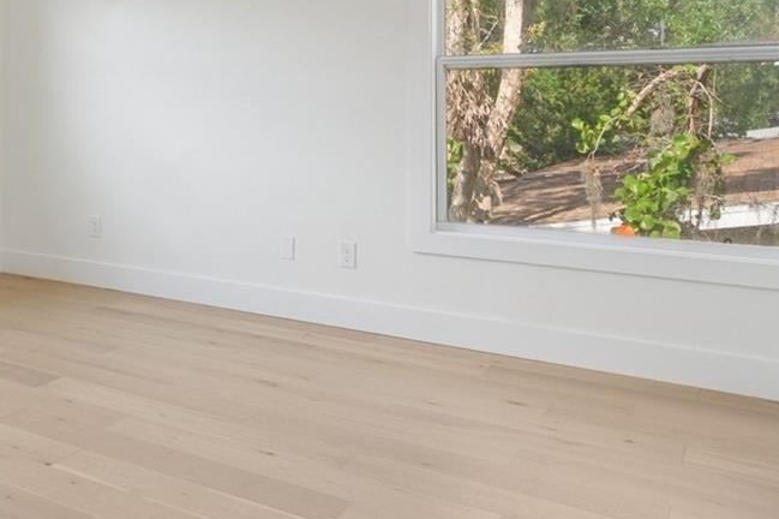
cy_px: 67
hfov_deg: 47.6
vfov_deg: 34.2
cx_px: 106
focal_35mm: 37
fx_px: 800
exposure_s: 1/30
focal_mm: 10
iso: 200
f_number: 8
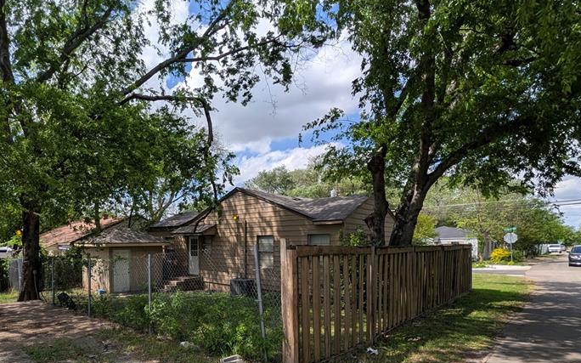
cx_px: 202
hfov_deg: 85.5
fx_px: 301
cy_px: 252
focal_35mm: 19
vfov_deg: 60.2
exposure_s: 1/3436
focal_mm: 2.02
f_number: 1.7
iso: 51
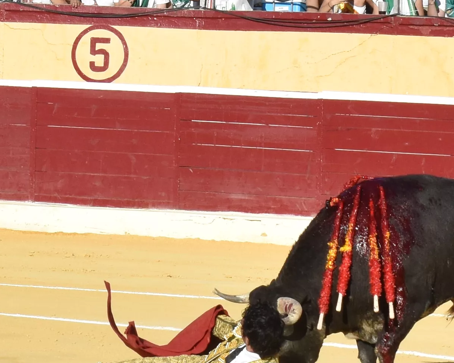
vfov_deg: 4.0
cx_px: 342
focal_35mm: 386
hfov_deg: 5.0
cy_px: 331
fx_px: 5192
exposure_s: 1/500
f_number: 11
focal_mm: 55
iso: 400
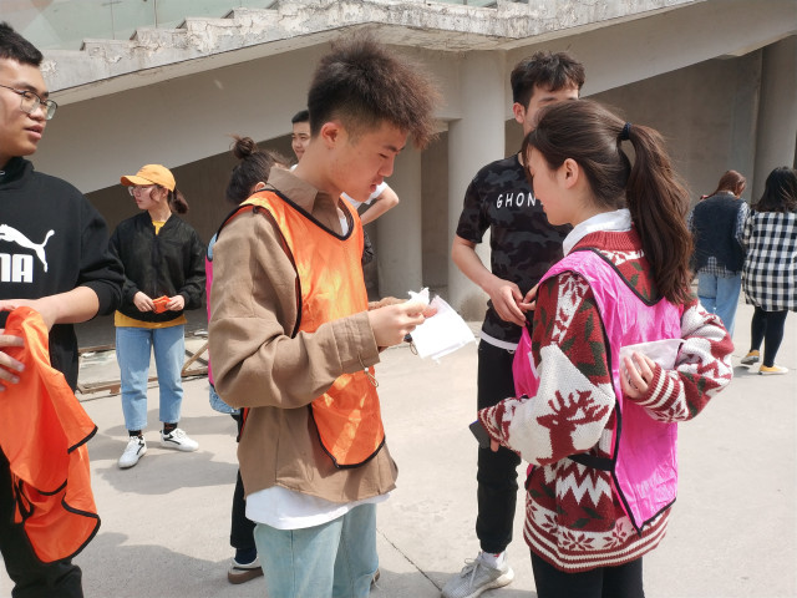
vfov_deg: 44.2
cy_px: 299
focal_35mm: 32
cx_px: 398
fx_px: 737
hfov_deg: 56.8
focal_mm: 4.5
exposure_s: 1/614
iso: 113
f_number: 2
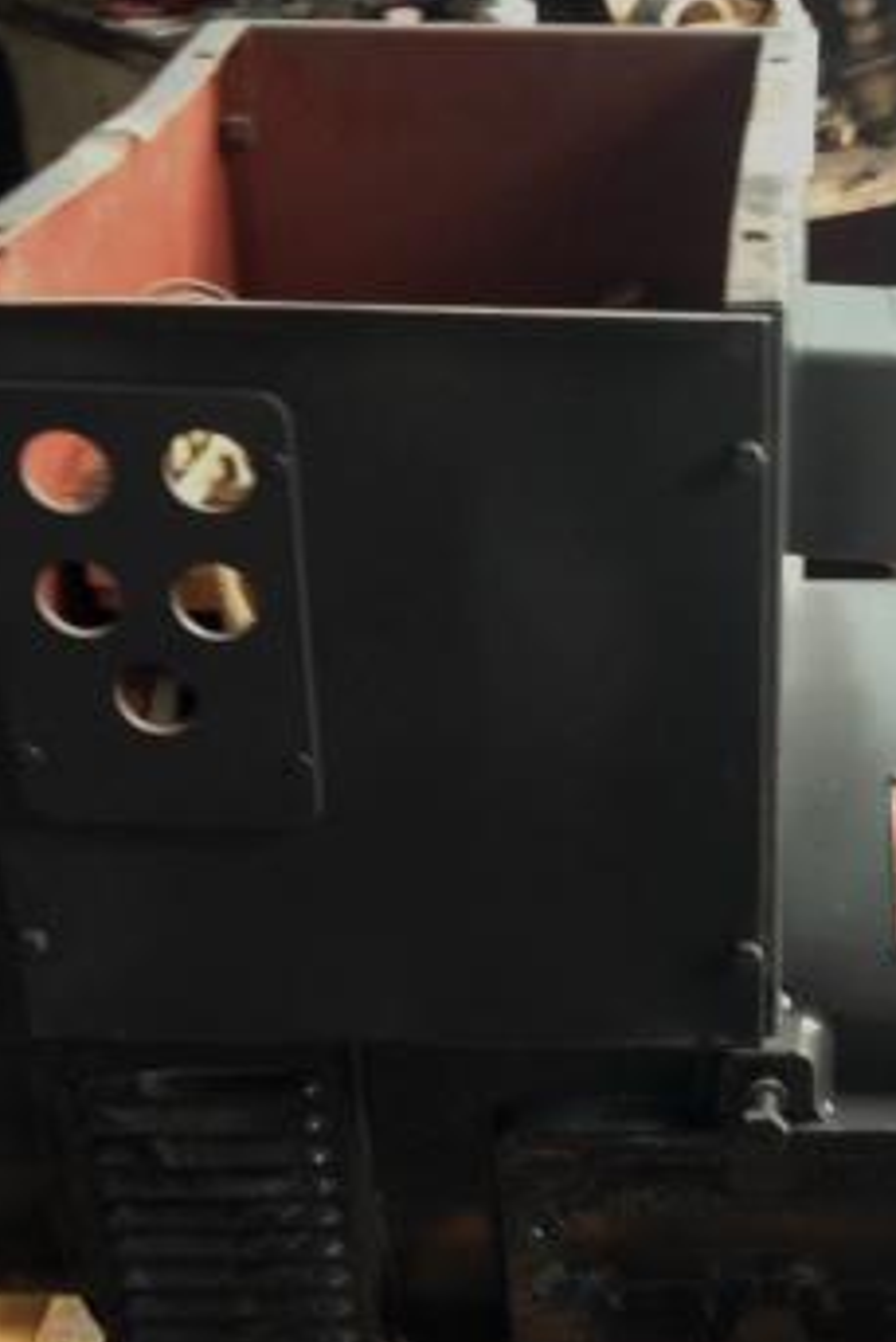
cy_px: 904
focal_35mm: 64
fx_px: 2387
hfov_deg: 20.9
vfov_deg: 31.1
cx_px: 783
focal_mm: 4.13
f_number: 2.4
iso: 50
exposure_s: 1/30
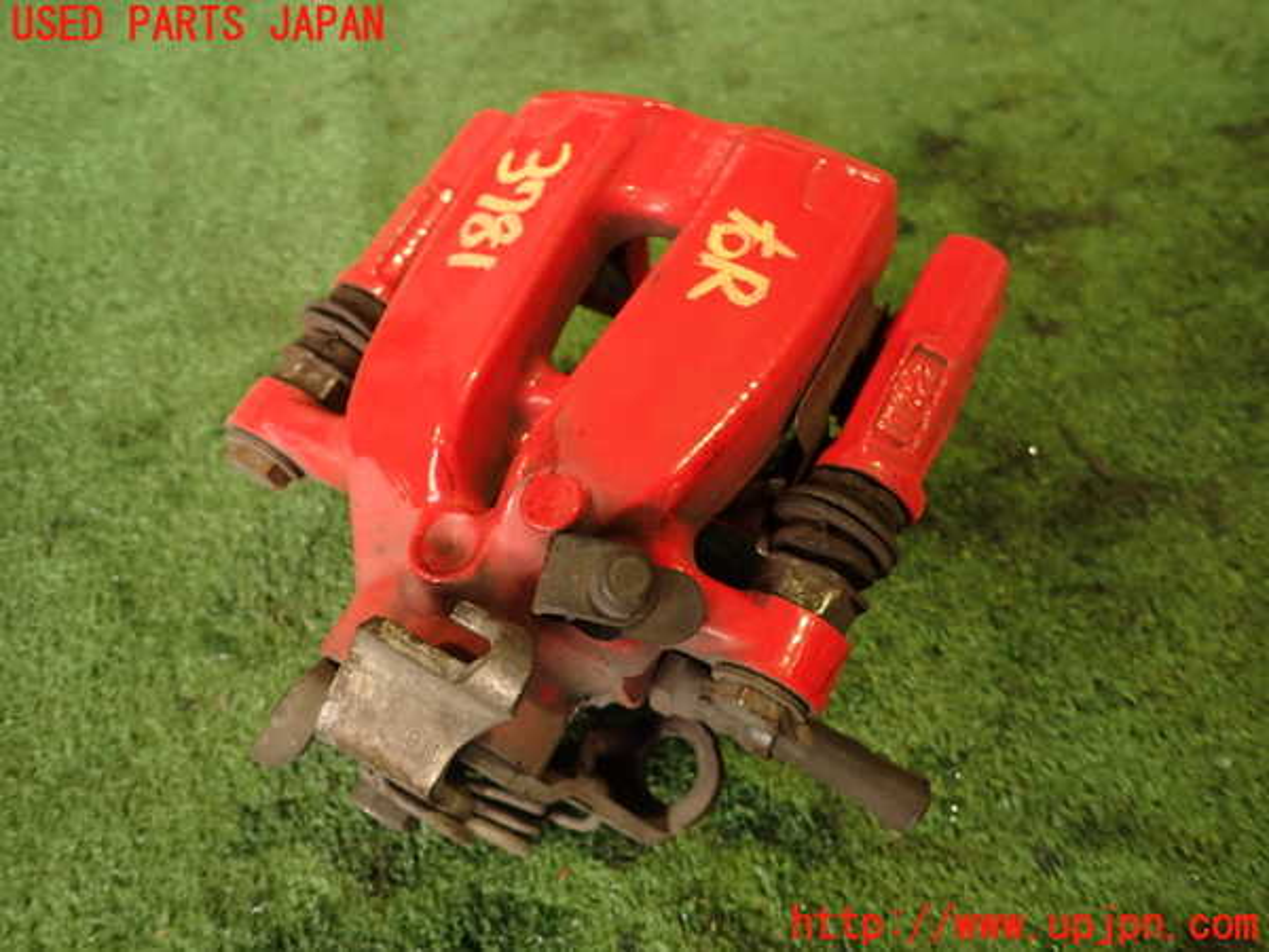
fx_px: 916
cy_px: 476
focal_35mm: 25
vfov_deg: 54.9
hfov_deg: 69.4
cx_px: 634
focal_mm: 4.5
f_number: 2
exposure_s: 1/50
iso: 200
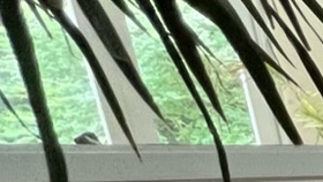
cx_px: 972
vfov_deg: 10.2
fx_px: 866
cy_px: 459
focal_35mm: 101
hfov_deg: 11.4
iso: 250
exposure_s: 1/71
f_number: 1.8
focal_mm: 1.57
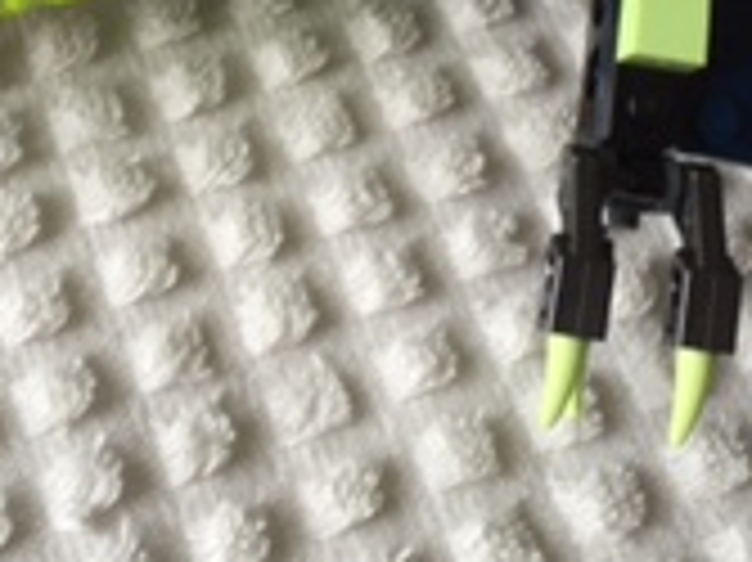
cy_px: -306
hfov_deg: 17.7
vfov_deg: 12.6
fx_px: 2410
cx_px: 320
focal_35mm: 111
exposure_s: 1/60
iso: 40
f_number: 2.2
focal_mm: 4.15
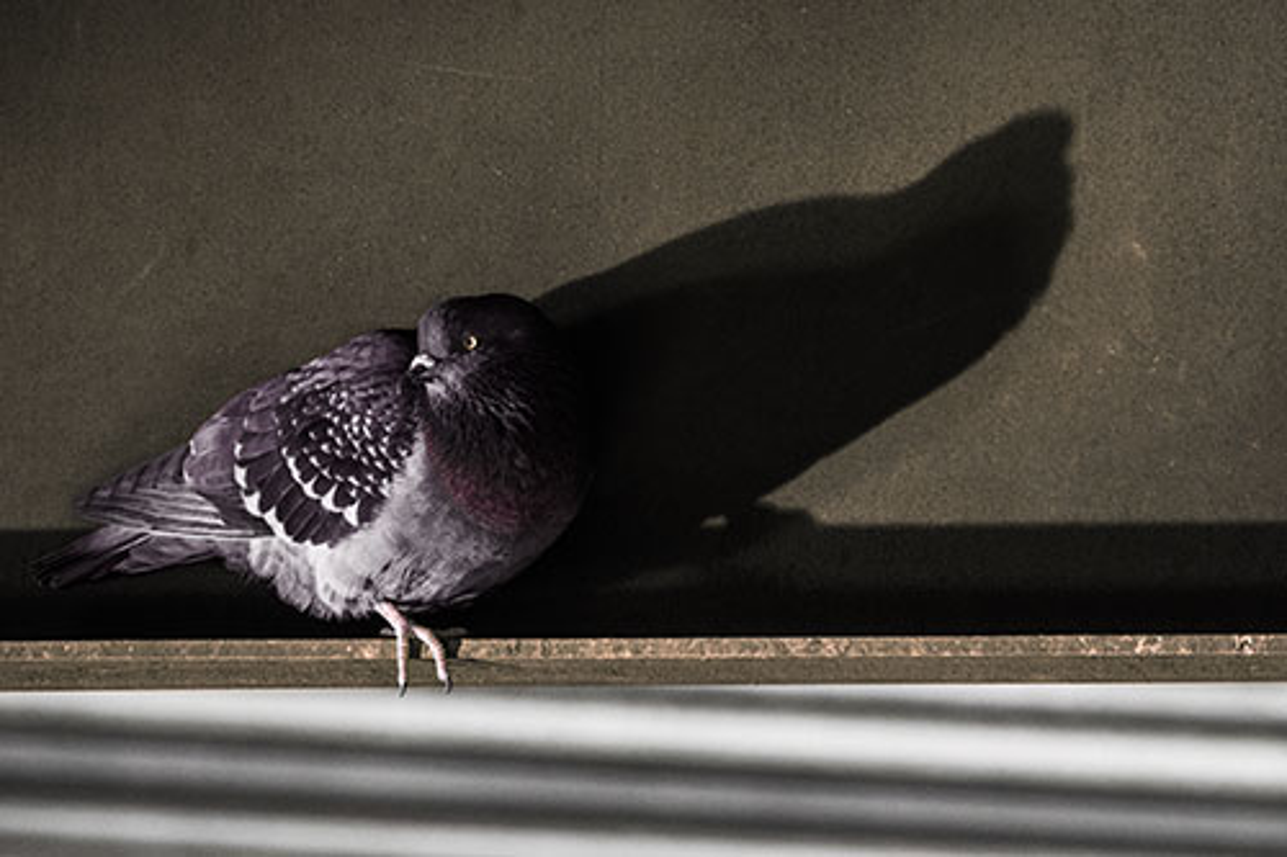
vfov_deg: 1.4
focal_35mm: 1000
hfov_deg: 2.1
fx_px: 35736
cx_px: 644
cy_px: 428
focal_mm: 1000
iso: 5600
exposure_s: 1/1000
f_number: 12
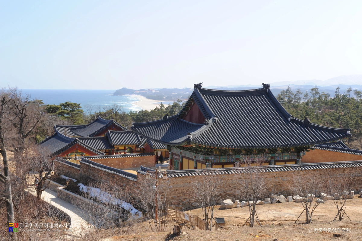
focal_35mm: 58
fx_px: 583
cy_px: 120
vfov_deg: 23.3
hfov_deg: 34.5
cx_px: 181
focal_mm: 58
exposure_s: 1/8
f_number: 22
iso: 200
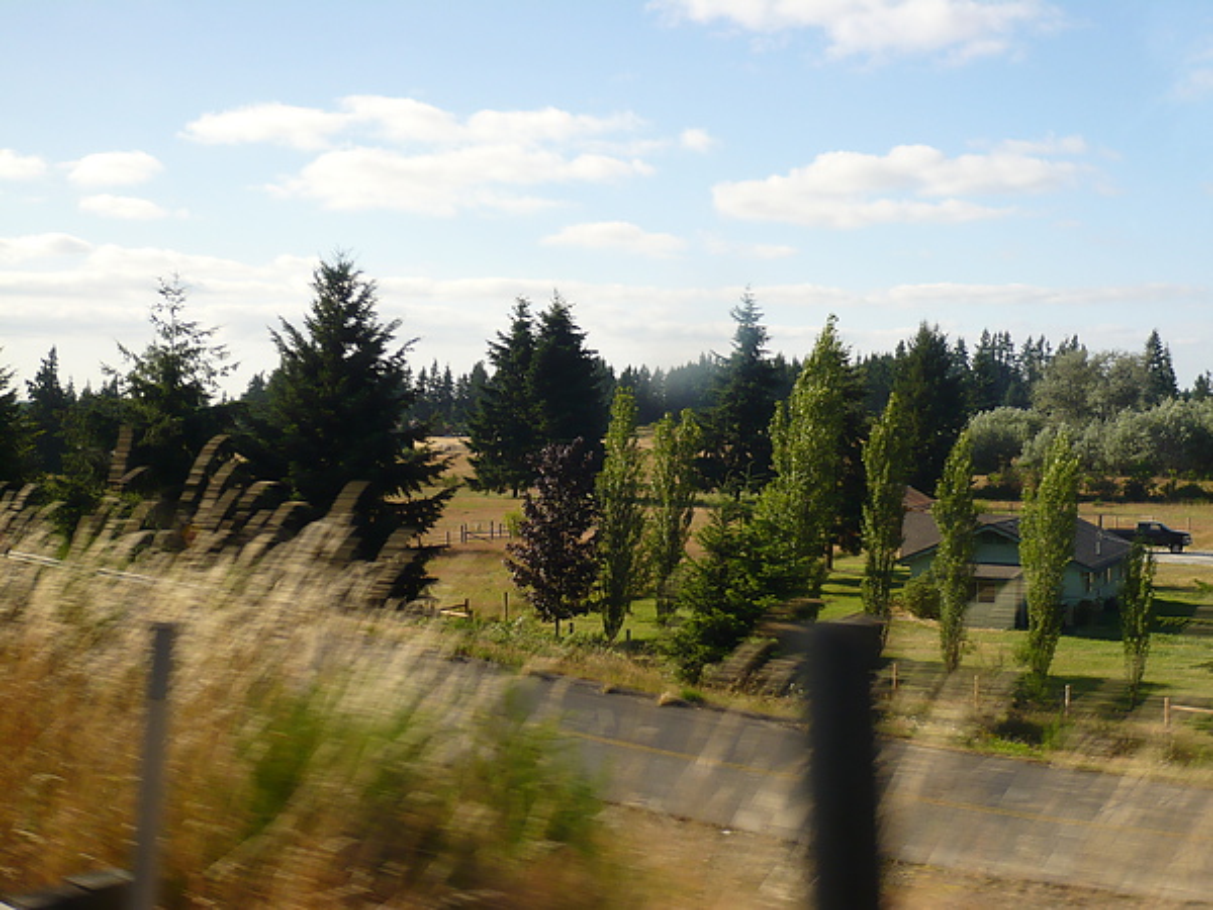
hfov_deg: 42.1
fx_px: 1577
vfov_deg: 32.2
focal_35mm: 45
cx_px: 606
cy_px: 455
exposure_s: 1/200
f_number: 3.5
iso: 100
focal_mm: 7.4
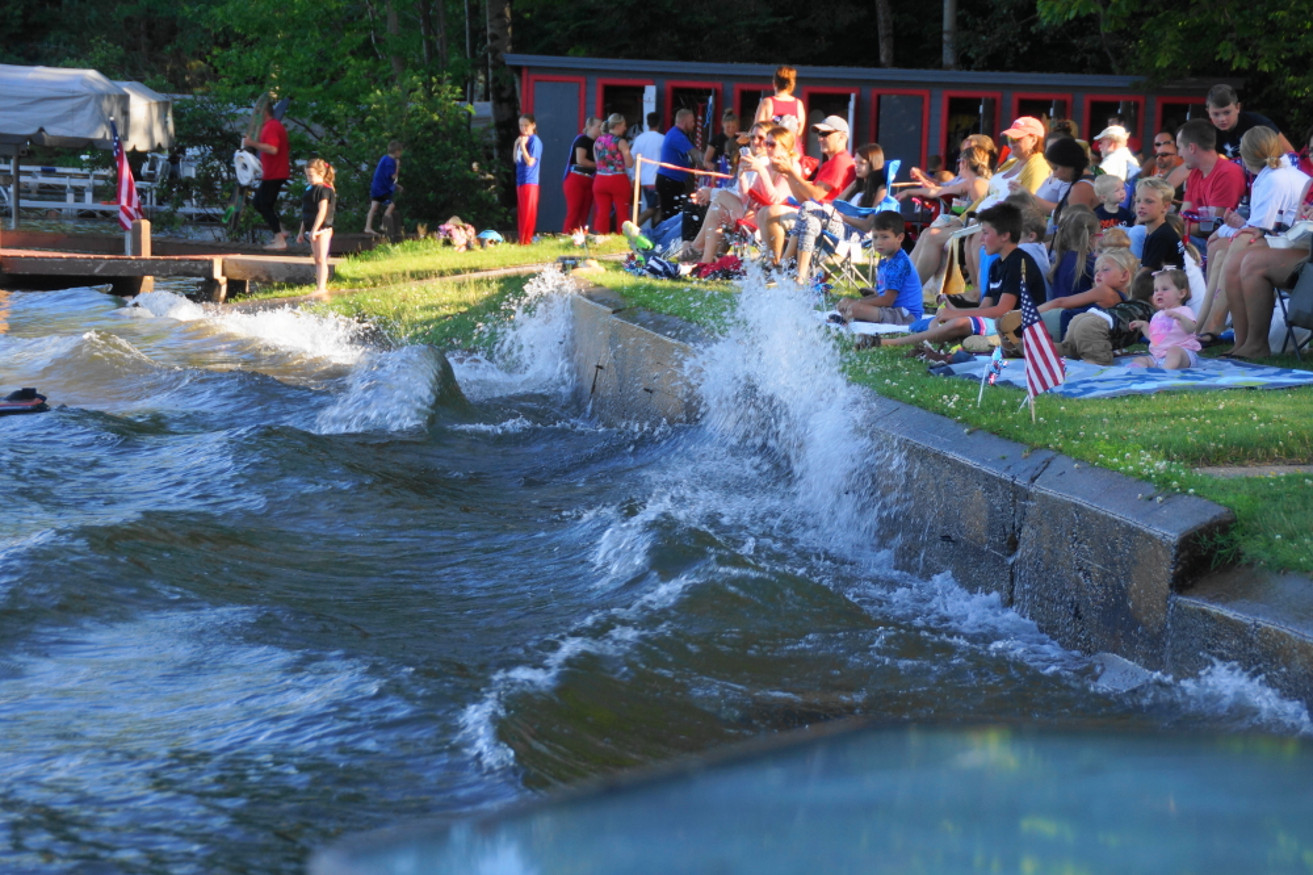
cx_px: 656
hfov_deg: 18.2
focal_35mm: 112
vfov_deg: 12.2
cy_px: 438
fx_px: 4102
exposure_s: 1/125
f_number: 5.6
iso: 250
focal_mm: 75
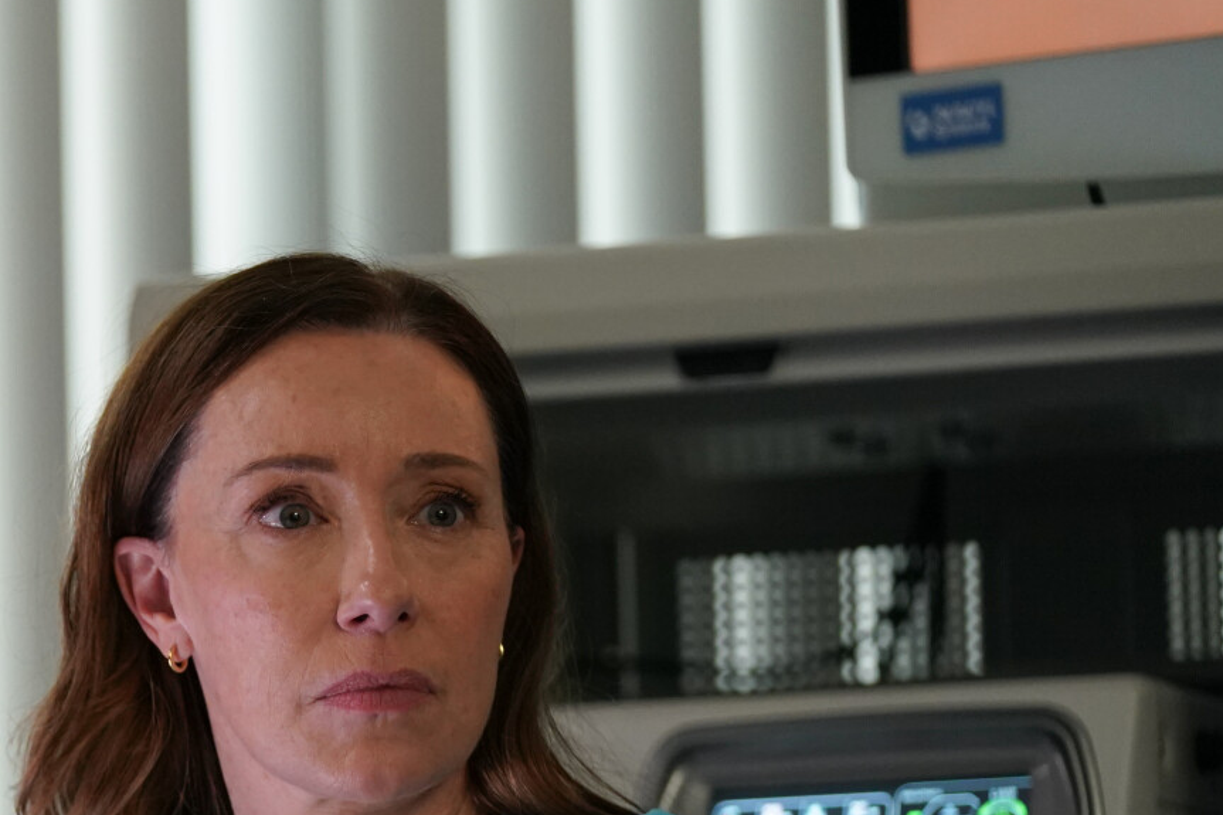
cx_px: -34
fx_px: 9917
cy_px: 776
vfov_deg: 4.7
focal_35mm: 292
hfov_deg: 7.0
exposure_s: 1/100
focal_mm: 126
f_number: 2.8
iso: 2500
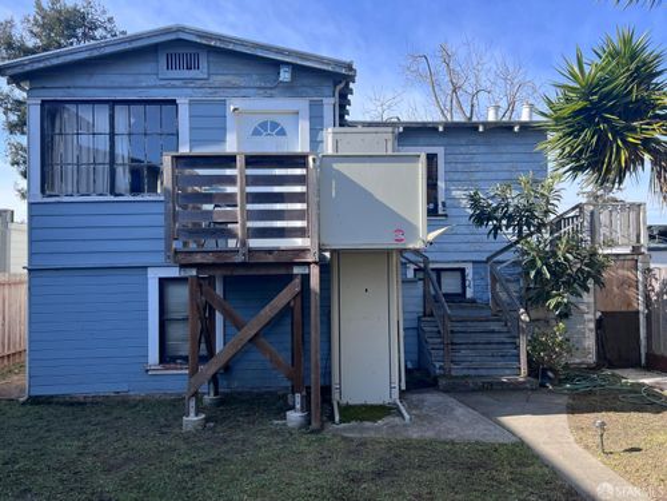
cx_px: 334
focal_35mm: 26
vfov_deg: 53.1
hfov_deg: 67.3
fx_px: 501
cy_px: 250
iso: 50
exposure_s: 1/1224
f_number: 1.5
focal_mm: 5.7
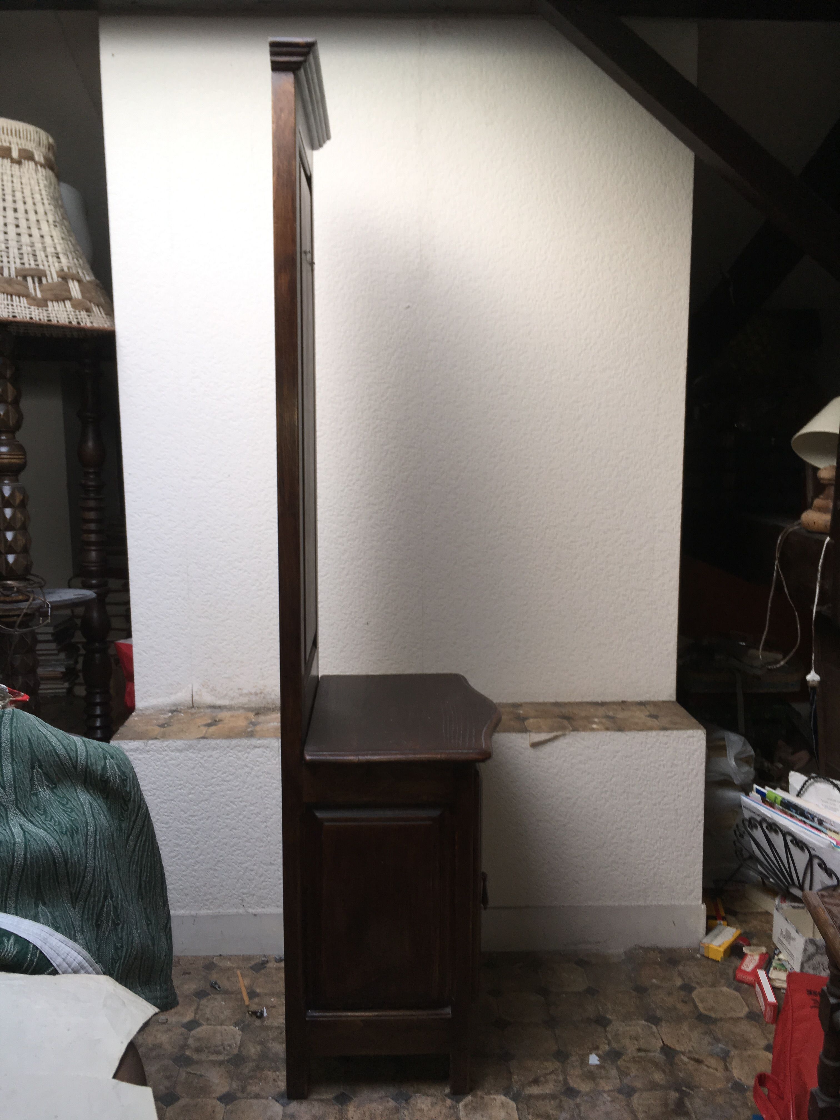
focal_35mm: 29
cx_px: 420
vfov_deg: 61.7
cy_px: 560
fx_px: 938
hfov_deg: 48.2
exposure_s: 1/39
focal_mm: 4.15
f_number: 2.2
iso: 25
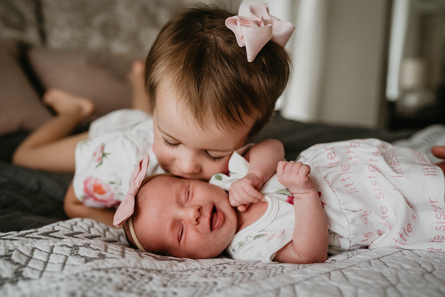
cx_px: 222
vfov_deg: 37.9
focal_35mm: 35
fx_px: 433
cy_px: 148
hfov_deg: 54.4
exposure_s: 1/250
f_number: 2.8
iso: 1000
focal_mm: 35
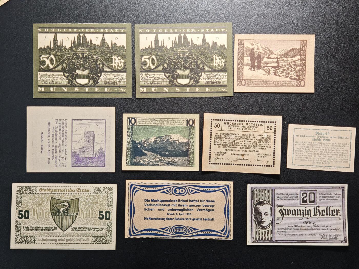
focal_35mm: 60
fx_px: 622
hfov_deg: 32.2
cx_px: 180
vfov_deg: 24.4
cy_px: 134
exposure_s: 1/88.8
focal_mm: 9
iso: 800
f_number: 2
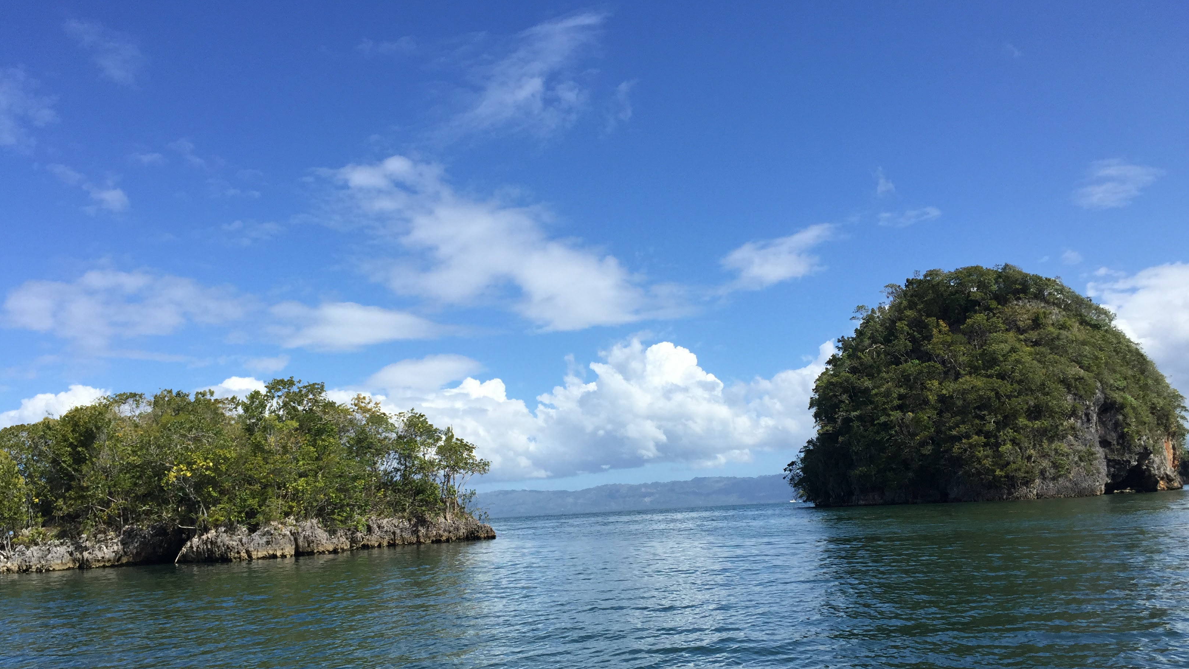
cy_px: 425
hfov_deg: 61.0
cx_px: 590
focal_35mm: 32
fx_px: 1009
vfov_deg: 36.4
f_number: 2.2
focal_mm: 4.15
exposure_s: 1/2326
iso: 32
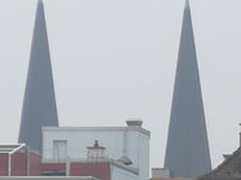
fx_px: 5250
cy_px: 356
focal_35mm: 755
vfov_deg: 2.0
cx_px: 421
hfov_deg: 2.6
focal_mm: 22.9
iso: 125
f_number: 5
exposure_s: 1/80
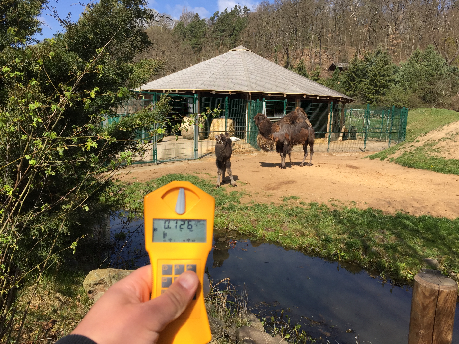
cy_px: 172
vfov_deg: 48.2
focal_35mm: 29
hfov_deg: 61.7
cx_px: 230
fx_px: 385
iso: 32
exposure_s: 1/1799
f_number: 2.2
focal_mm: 4.15
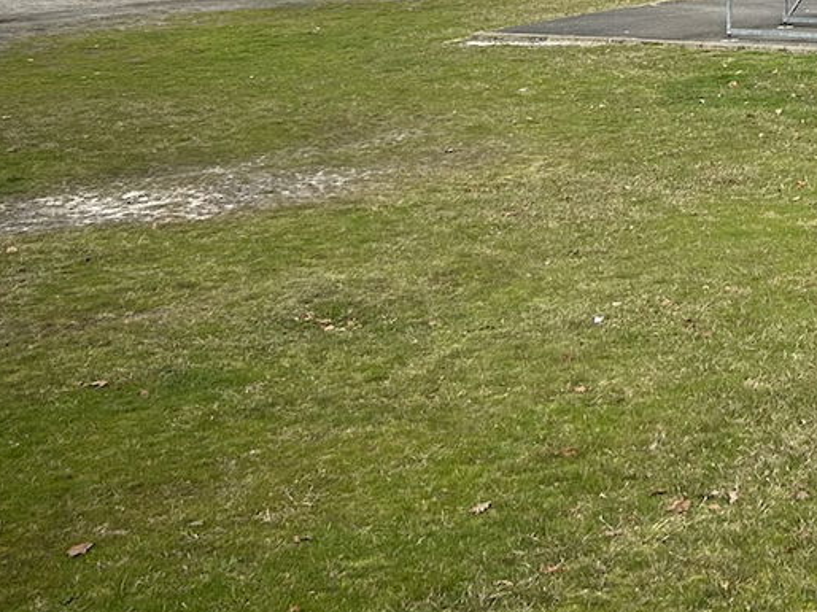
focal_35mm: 81
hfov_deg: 22.4
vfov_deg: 16.9
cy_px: -242
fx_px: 1911
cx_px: 962
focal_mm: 5.7
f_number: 1.5
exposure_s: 1/2299
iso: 50
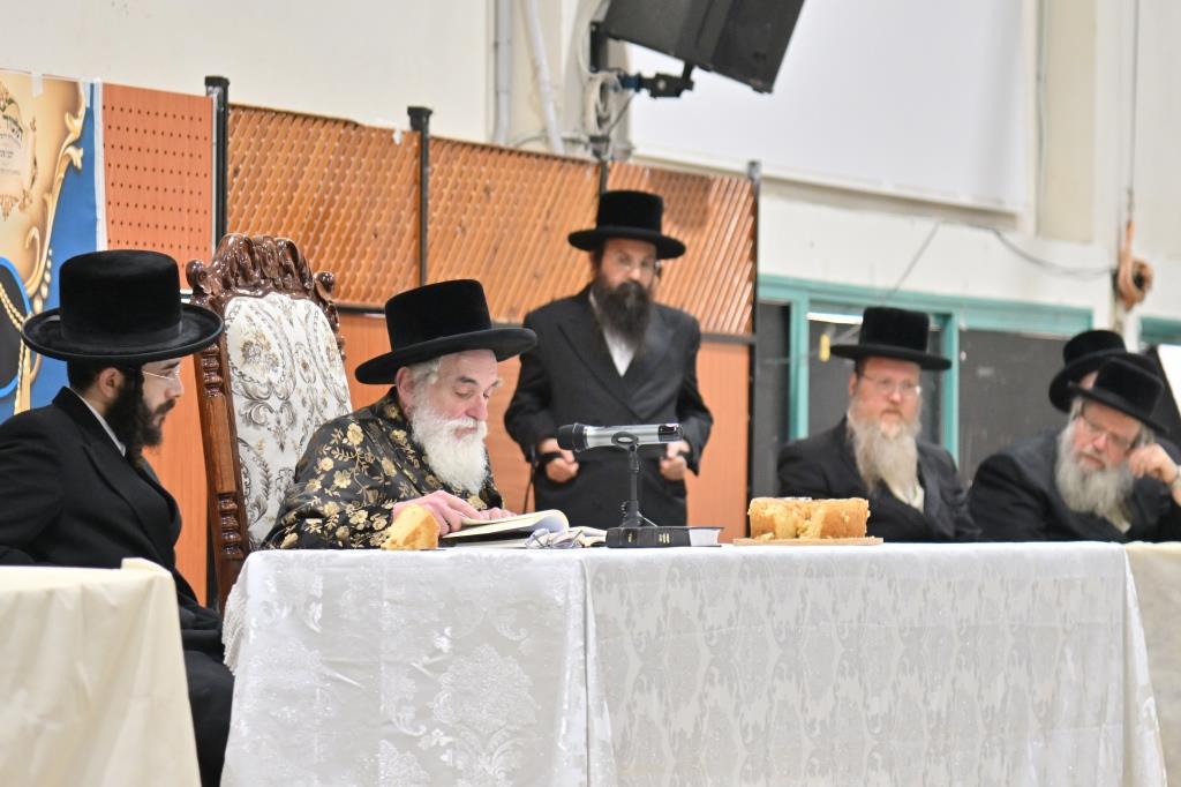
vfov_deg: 7.6
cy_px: 394
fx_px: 5903
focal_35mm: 180
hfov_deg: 11.4
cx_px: 590
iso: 1000
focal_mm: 120
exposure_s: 1/160
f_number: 4
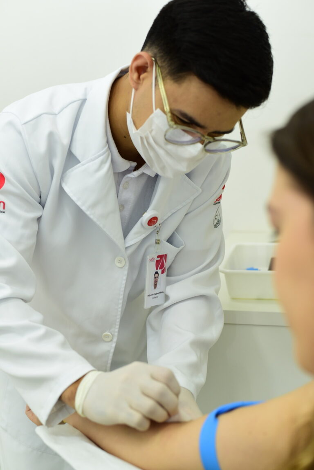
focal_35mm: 50
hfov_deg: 27.0
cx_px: 157
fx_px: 653
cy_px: 235
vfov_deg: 39.6
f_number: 3.2
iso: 640
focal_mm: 50
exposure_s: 1/100
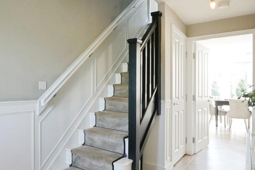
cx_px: 100
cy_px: 91
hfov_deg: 66.6
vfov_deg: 47.9
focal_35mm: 27
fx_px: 191
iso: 2000
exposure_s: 1/30
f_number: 14
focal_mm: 16
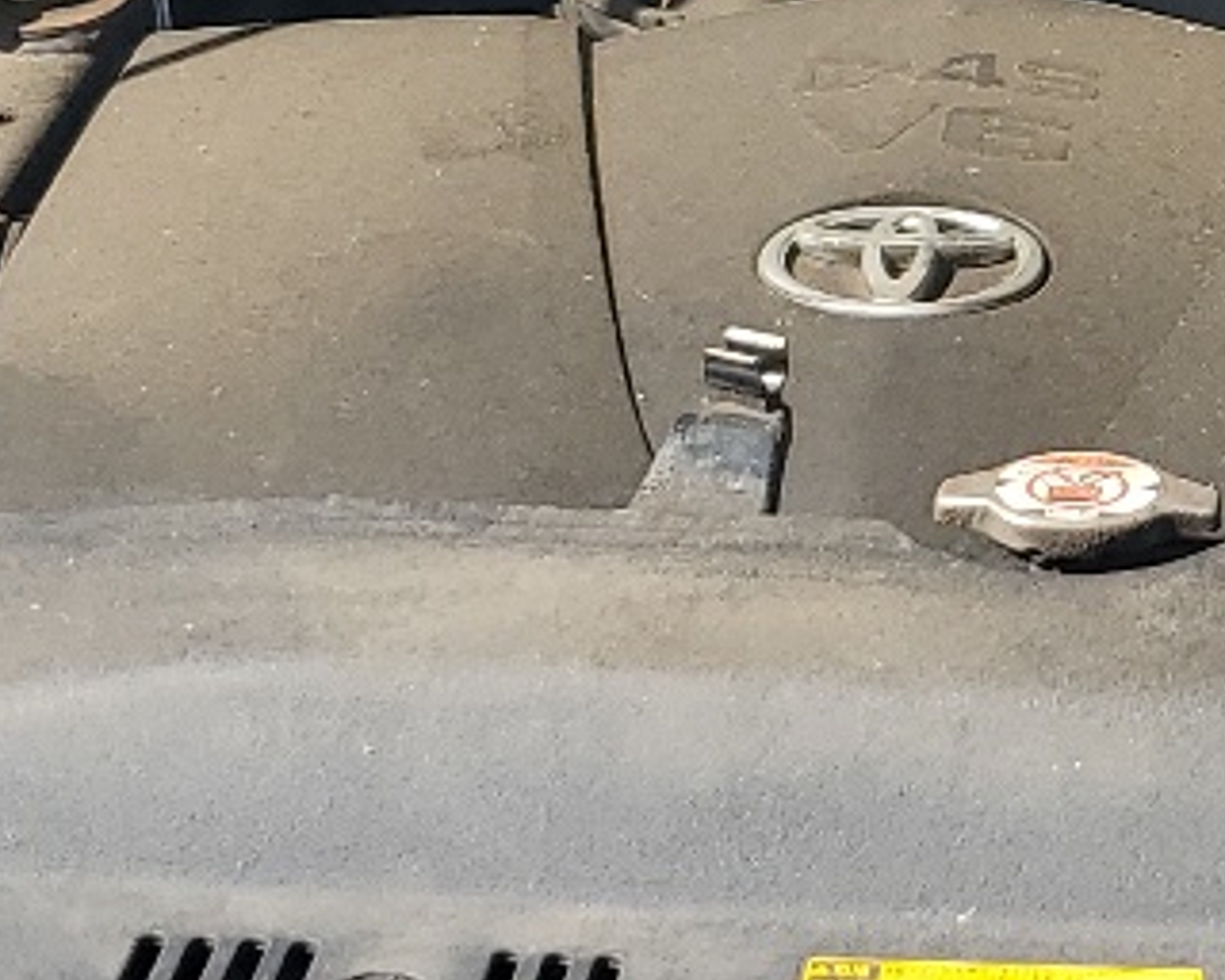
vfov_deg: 12.1
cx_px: 1554
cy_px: 341
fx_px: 4604
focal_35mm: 127
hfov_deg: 14.6
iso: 50
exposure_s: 1/2000
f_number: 1.5
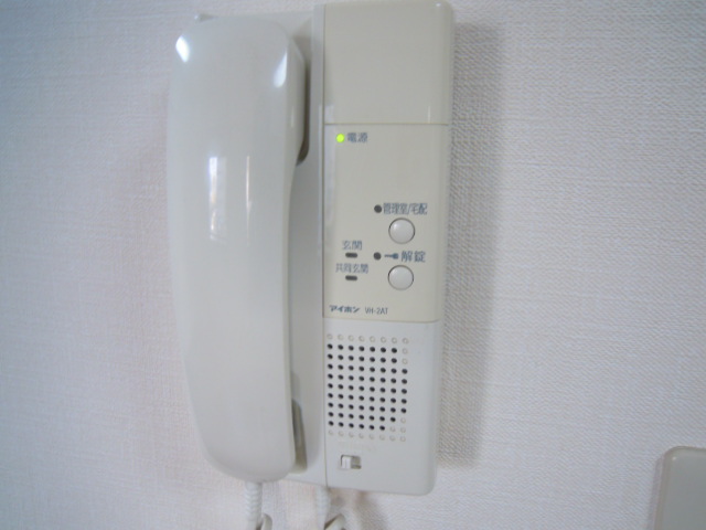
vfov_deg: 49.7
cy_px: 265
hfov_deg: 63.4
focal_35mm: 28
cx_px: 353
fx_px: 571
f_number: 2.7
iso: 180
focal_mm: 5
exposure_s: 1/30
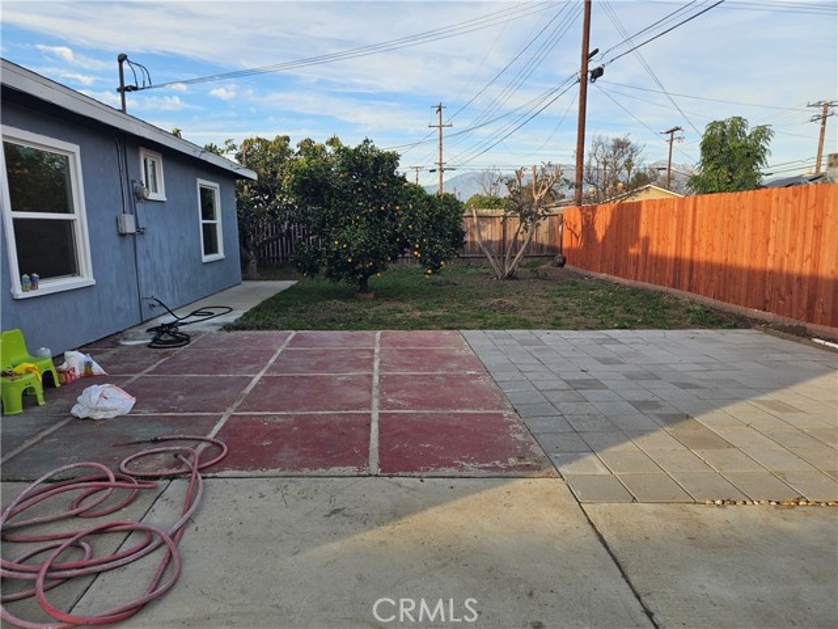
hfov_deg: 73.9
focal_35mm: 23
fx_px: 557
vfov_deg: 58.9
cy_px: 314
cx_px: 419
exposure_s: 1/220
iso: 10
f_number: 1.7
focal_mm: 6.3
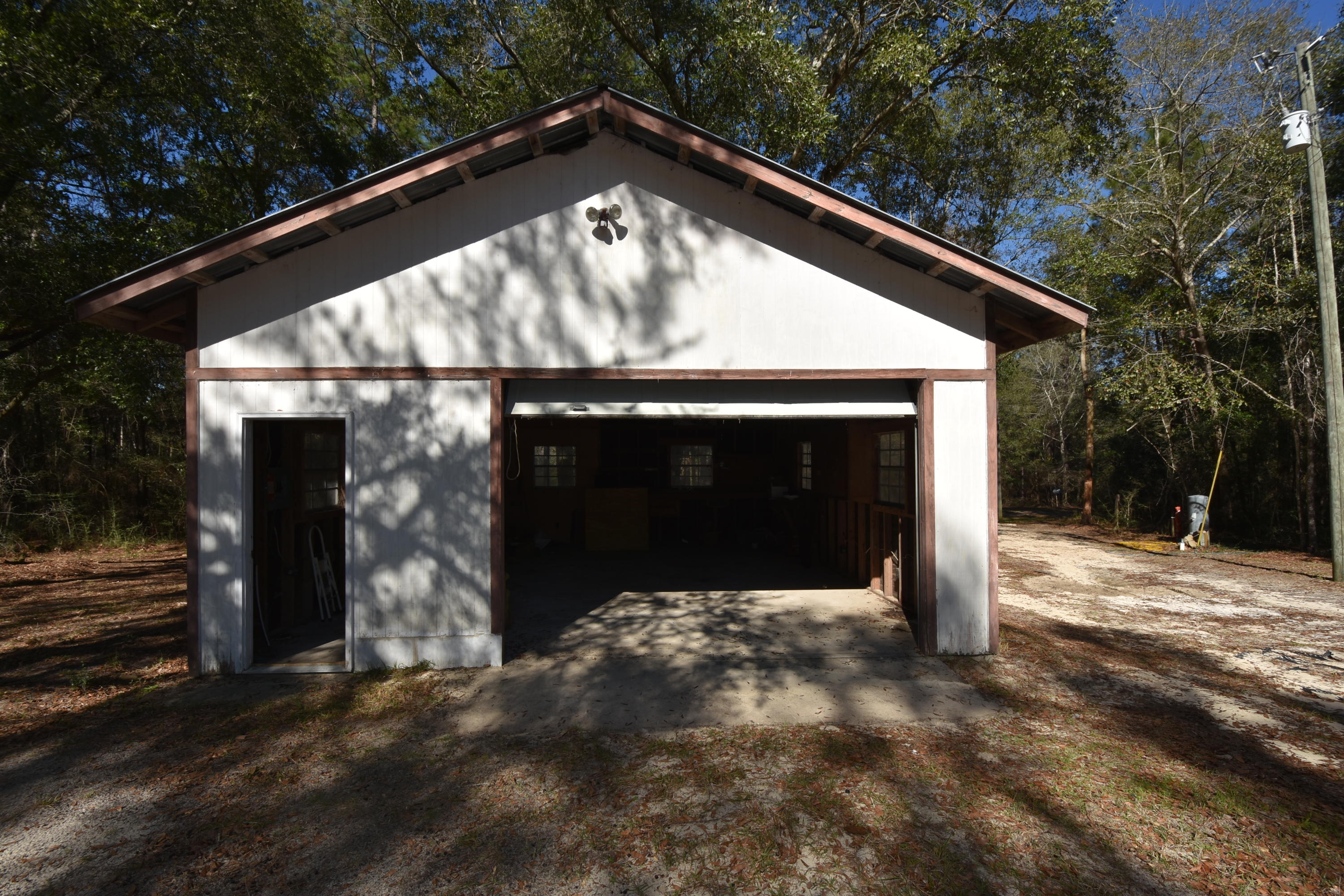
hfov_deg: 100.4
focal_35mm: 15
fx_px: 560
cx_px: 672
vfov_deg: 77.3
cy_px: 448
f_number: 9
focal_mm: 10
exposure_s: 1/250
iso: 100
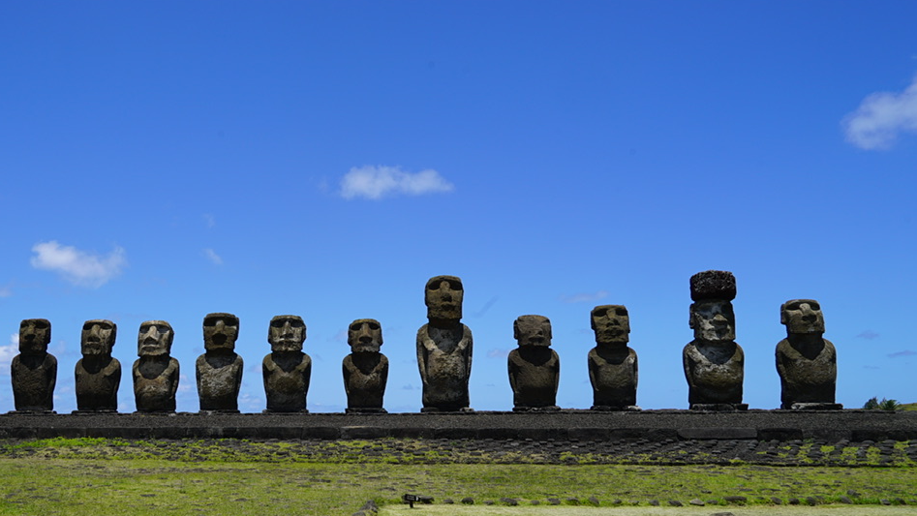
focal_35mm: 34
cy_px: 376
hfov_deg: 57.2
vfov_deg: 34.1
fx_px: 827
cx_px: 332
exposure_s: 1/125
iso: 100
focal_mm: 24
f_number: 14
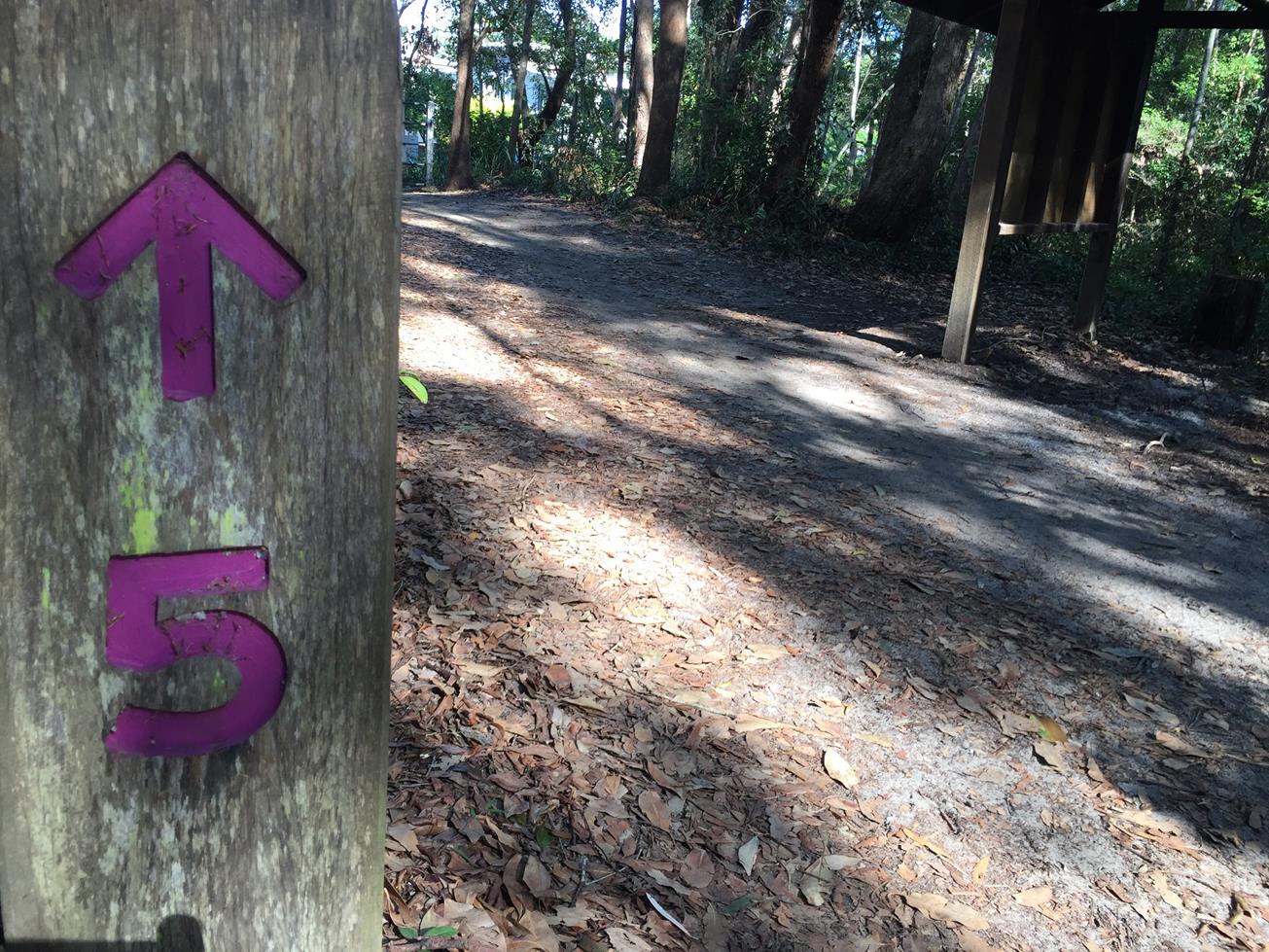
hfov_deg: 61.7
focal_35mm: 29
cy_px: 476
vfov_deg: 48.2
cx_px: 634
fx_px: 1063
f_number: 2.2
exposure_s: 1/123
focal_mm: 4.15
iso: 32
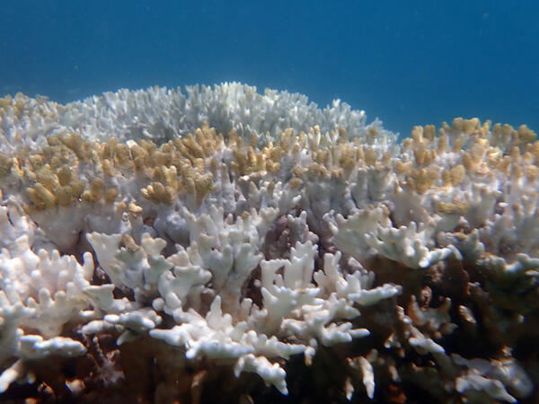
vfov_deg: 46.8
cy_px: 202
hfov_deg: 60.0
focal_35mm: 30
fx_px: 467
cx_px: 270
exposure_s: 1/125
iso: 100
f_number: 9
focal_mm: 5.5
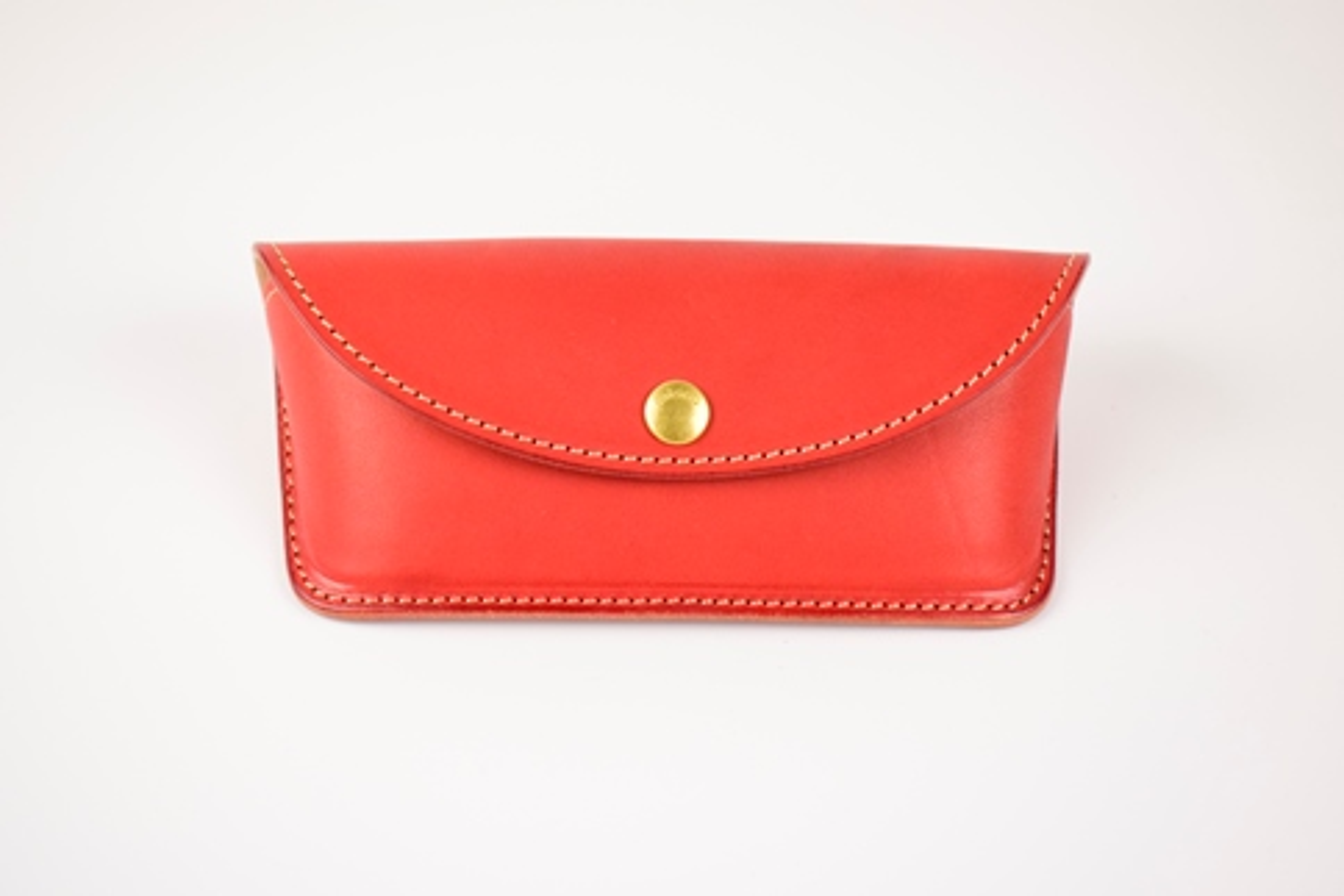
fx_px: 2241
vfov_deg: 22.6
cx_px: 672
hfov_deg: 33.4
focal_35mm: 60
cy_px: 448
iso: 3200
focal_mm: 40
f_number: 5.6
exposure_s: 1/400
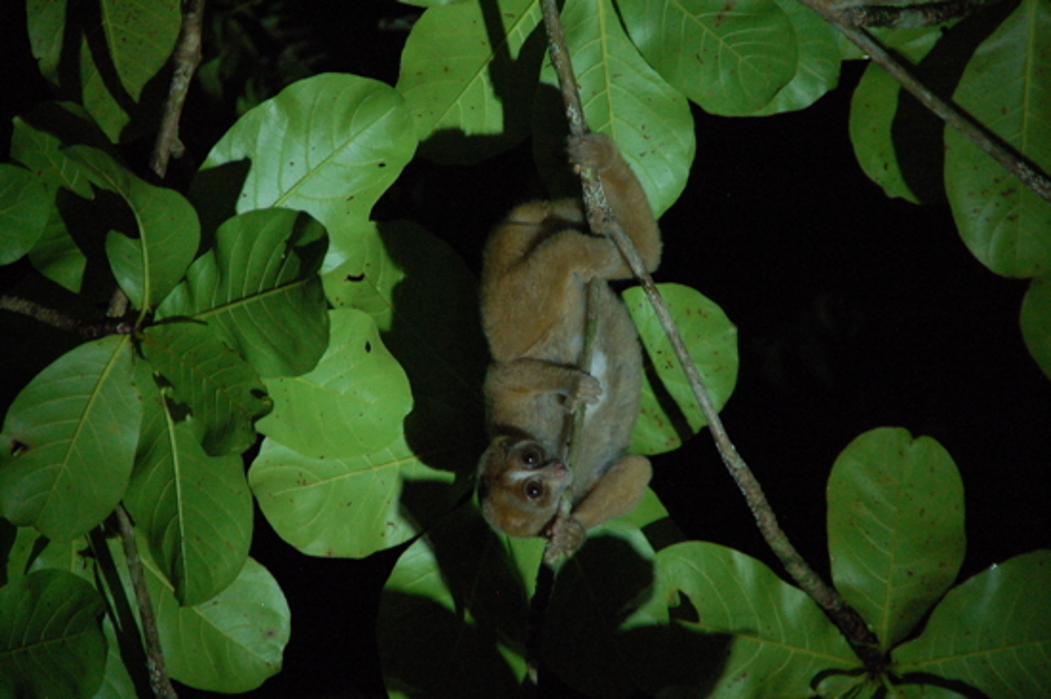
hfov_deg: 5.5
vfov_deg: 3.7
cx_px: 526
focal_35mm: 375
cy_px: 350
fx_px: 10941
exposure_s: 1/8
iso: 1600
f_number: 6.3
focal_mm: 250
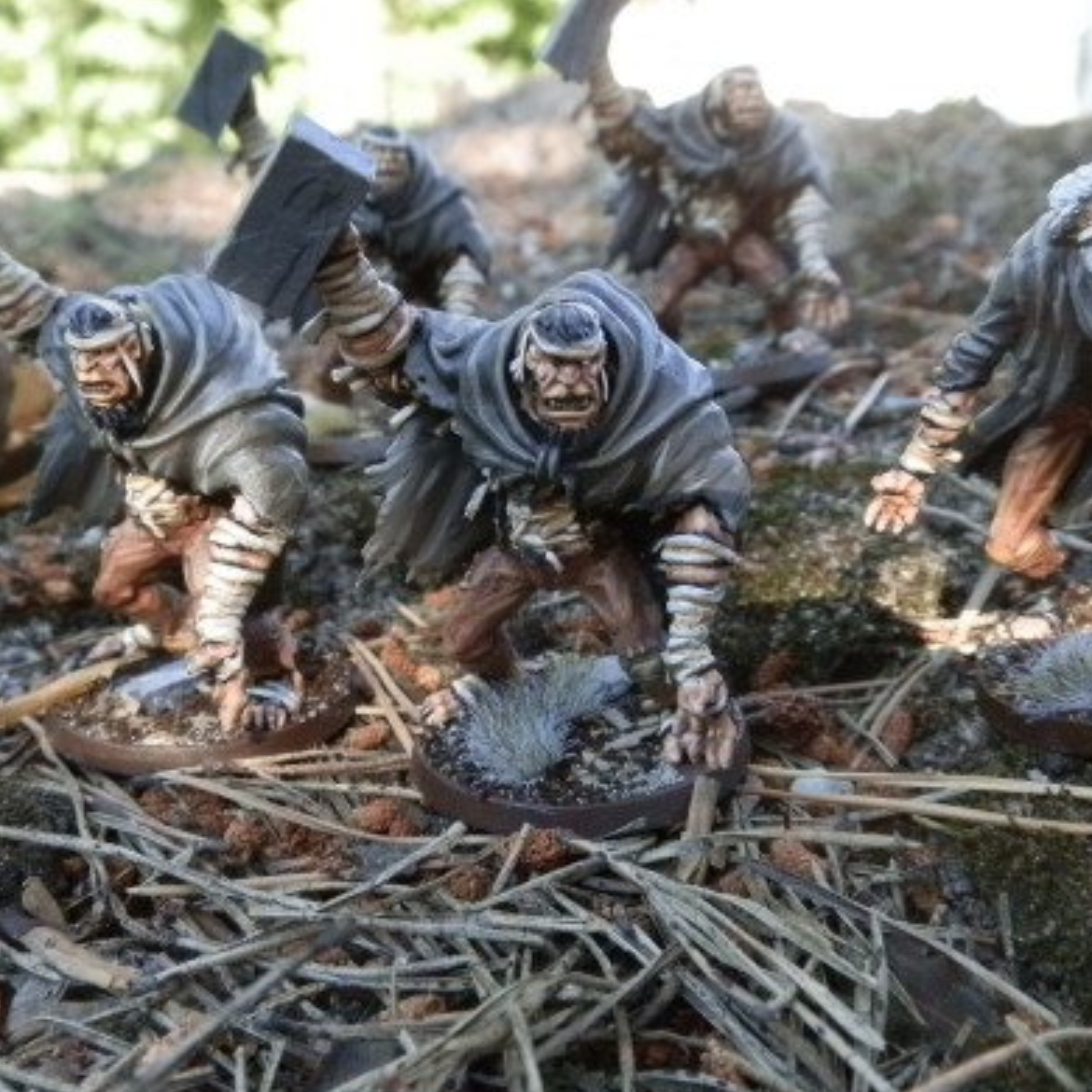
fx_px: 1213
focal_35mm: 34
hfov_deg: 48.3
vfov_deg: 48.4
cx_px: 473
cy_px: 557
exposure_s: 1/400
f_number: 3.1
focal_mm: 5
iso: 400
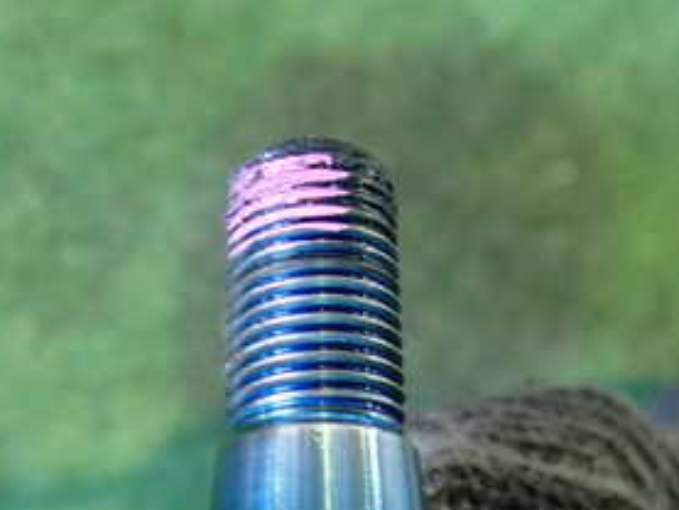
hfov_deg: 29.8
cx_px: 314
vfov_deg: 22.6
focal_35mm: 65
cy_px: 235
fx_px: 1276
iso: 500
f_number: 2.3
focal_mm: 5.4
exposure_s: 1/30
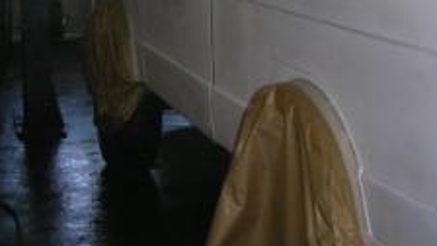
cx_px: 326
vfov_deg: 15.8
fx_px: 857
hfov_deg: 28.2
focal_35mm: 74
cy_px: -34
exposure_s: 1/60.1
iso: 50
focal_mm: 5.7
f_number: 2.9
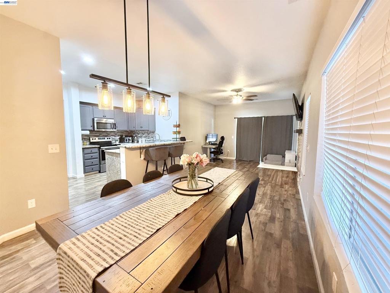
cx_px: 195
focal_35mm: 14
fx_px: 158
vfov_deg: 85.7
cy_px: 146
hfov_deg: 102.1
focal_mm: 2.22
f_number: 2.2
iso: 500
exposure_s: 1/60
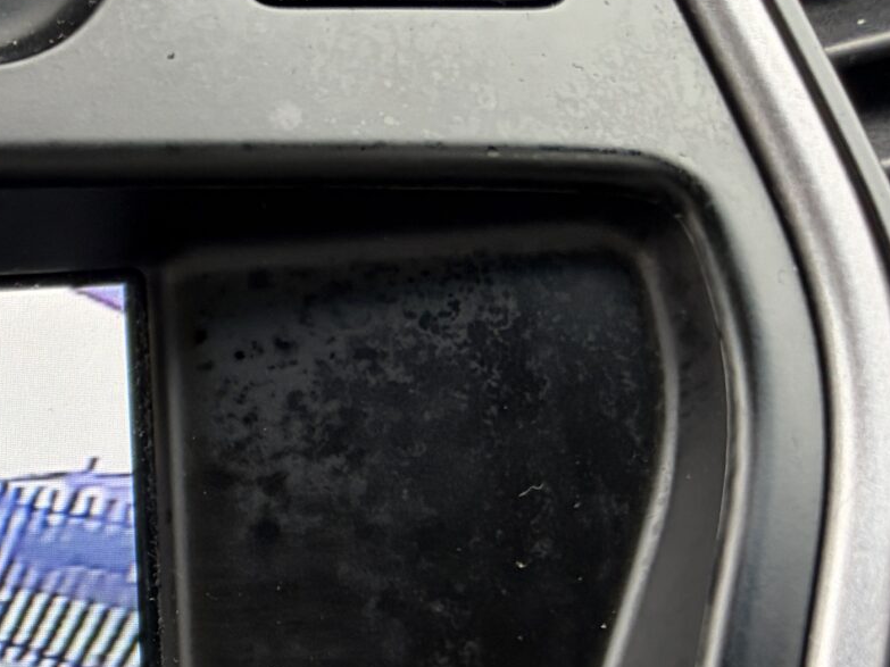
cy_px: 874
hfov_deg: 19.2
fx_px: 2185
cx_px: -562
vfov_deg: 16.4
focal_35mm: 85
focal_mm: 5.96
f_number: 1.6
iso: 80
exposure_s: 1/122
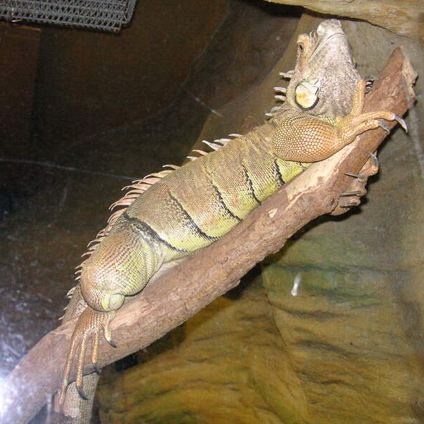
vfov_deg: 38.3
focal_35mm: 44
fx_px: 610
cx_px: 201
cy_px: 213
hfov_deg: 38.3
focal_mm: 6.1
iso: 160
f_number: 2.8
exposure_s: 1/45
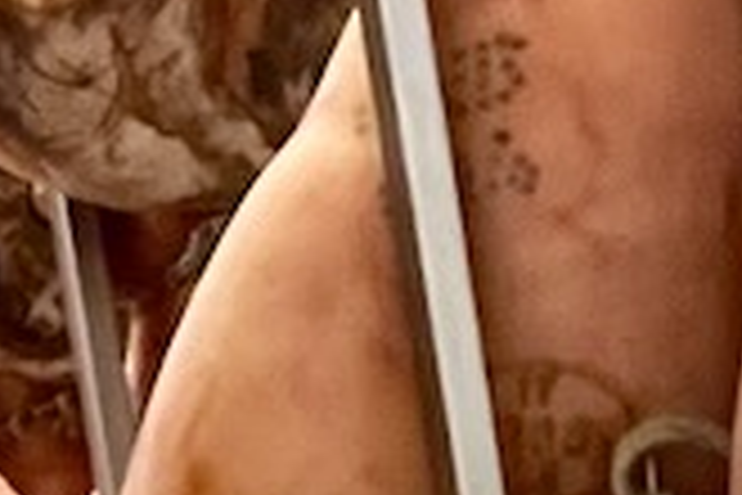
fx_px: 3833
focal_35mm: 186
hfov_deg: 10.8
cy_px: 1634
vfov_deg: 6.5
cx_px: -234
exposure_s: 1/20
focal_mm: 2.71
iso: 640
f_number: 2.2
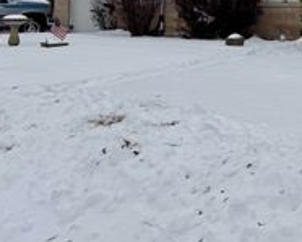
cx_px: 377
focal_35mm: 63
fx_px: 563
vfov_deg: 22.5
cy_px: -43
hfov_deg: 26.2
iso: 80
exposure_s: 1/8130
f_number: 1.78
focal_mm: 6.76
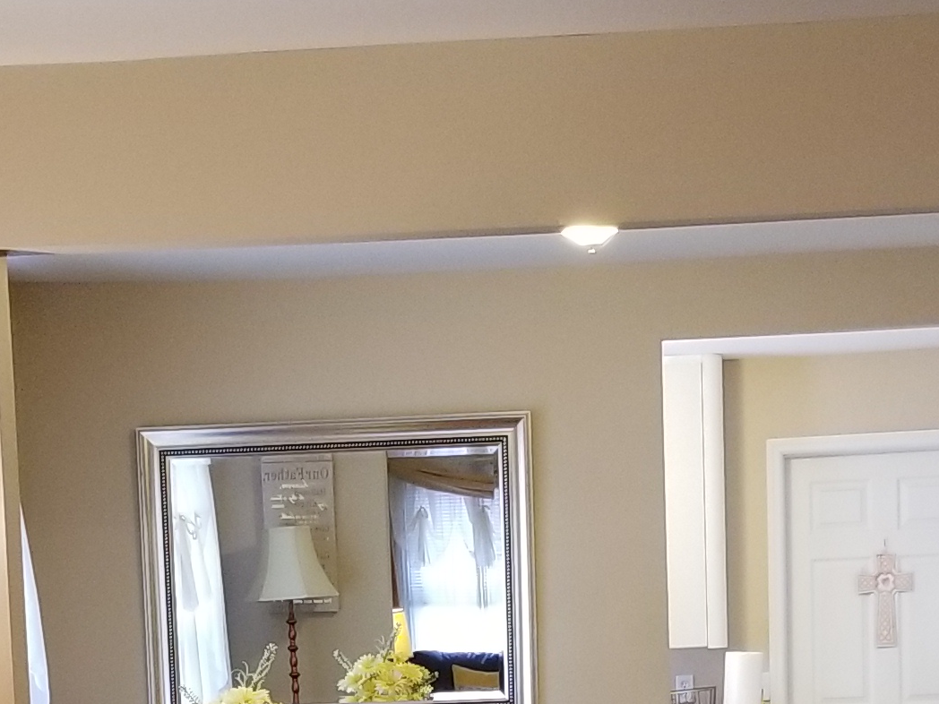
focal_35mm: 100
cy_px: 964
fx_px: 2713
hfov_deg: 19.6
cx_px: 410
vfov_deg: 14.1
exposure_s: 1/30
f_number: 1.7
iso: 160
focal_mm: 4.3
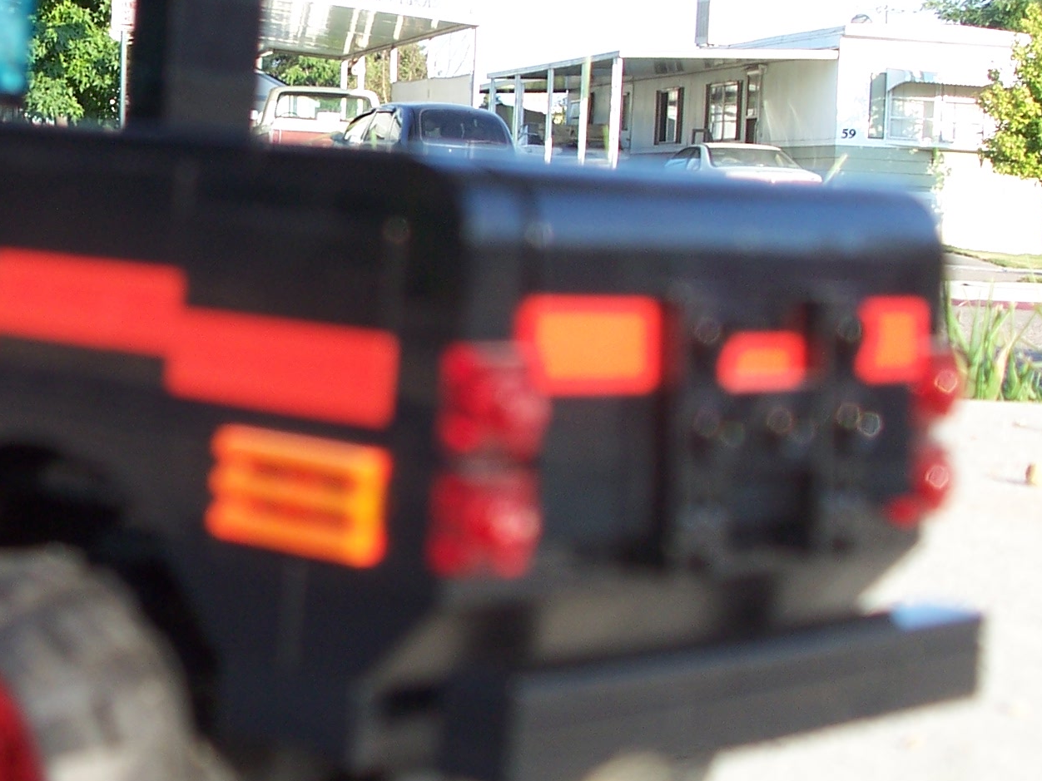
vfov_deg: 16.1
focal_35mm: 92
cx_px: 155
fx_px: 2769
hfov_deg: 21.0
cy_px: 368
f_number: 3.4
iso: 80
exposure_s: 1/250
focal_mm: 8.6
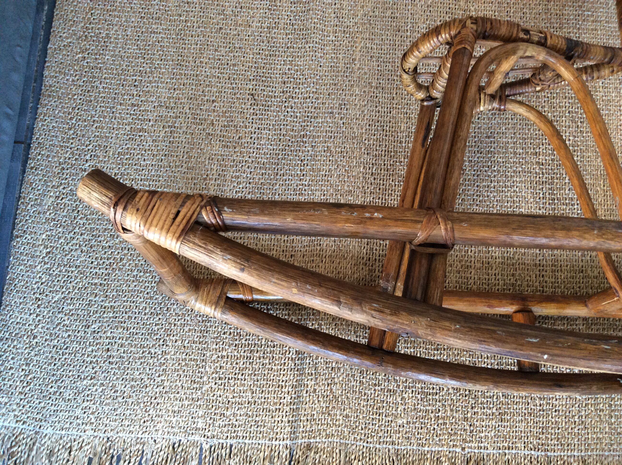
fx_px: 574
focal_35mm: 32
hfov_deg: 56.9
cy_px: 232
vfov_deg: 44.1
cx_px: 311
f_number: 2.4
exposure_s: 1/25
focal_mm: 3.3
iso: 125
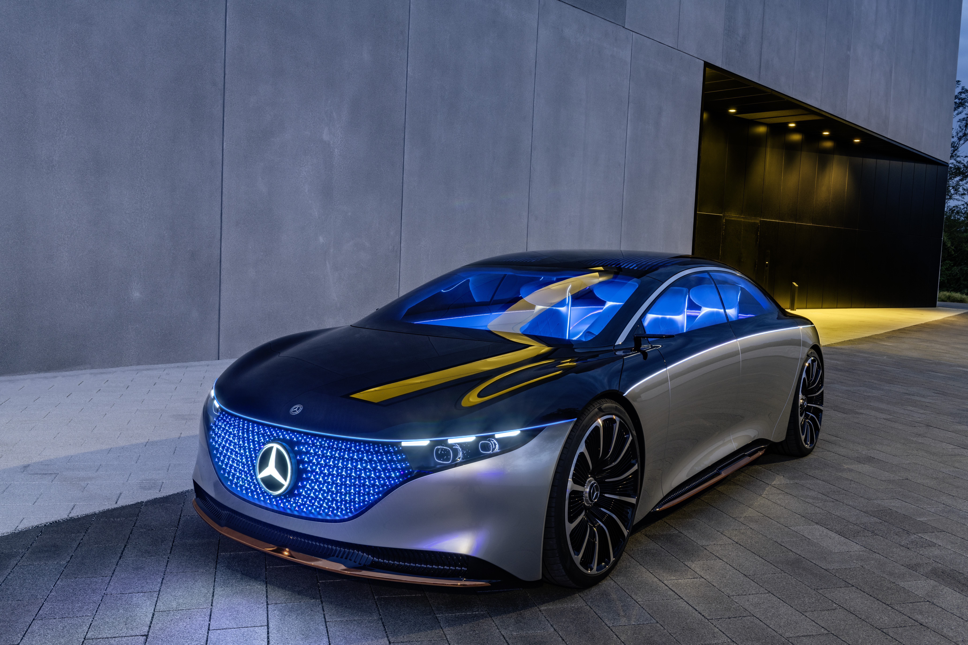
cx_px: 484
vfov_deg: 41.1
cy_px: 322
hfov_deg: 58.7
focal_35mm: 32
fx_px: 860
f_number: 16
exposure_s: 6
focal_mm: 32
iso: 100
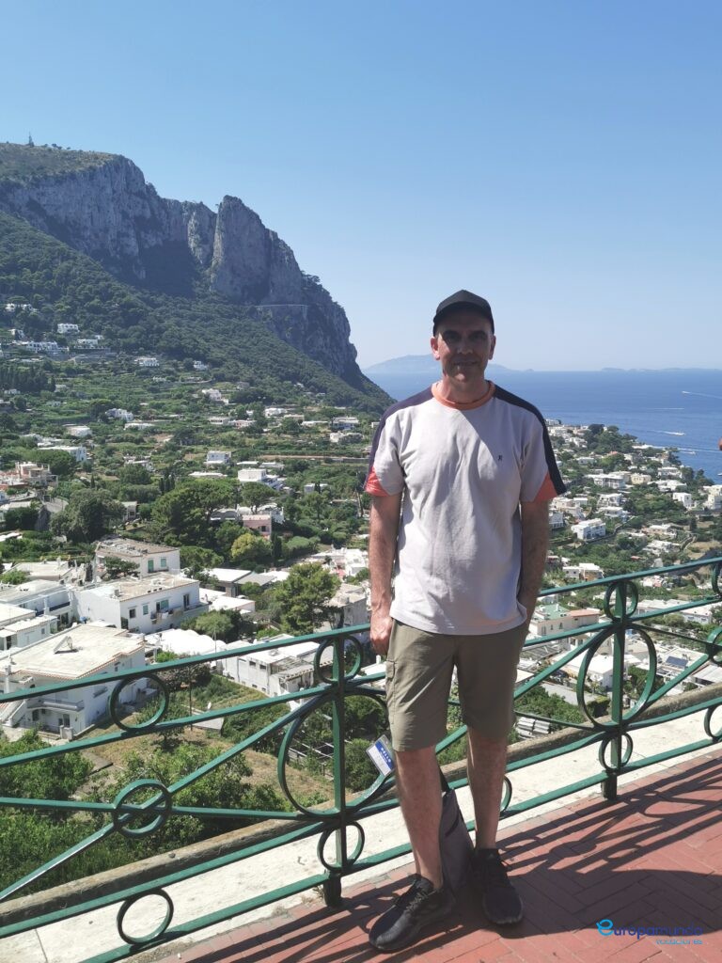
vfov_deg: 60.0
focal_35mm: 30
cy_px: 482
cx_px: 361
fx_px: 834
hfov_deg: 46.8
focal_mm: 5.56
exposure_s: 1/3953
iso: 50
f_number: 1.6
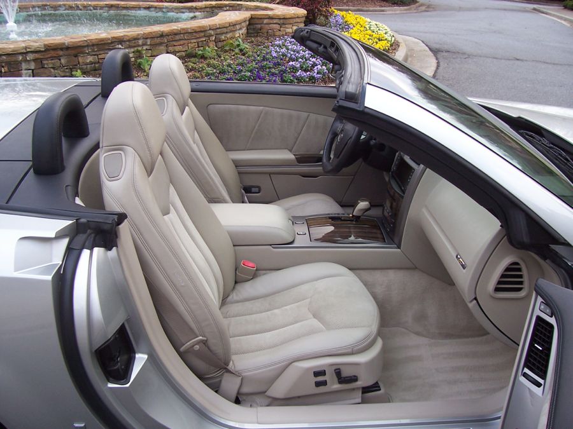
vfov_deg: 41.8
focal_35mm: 34
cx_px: 286
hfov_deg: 54.0
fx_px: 563
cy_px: 214
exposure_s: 1/90
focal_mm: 5.6
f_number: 2.7
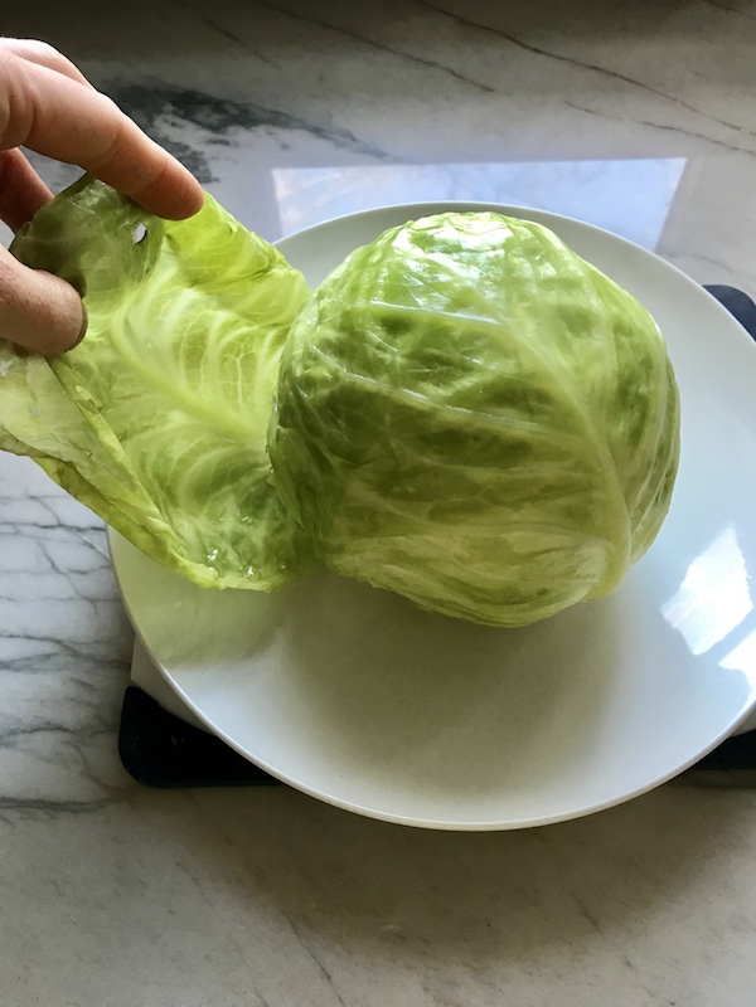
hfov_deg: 49.7
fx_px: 815
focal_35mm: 28
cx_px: 378
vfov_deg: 63.4
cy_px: 504
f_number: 1.8
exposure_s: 1/30
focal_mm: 3.99
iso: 40
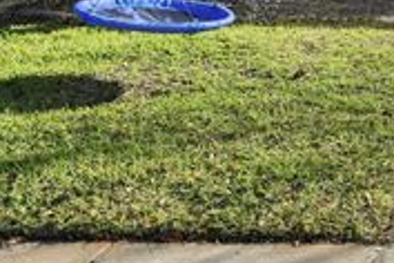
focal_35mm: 82
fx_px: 897
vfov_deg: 15.7
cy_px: -99
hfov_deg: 21.7
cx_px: 545
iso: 80
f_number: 9
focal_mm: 29
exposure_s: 1/3200
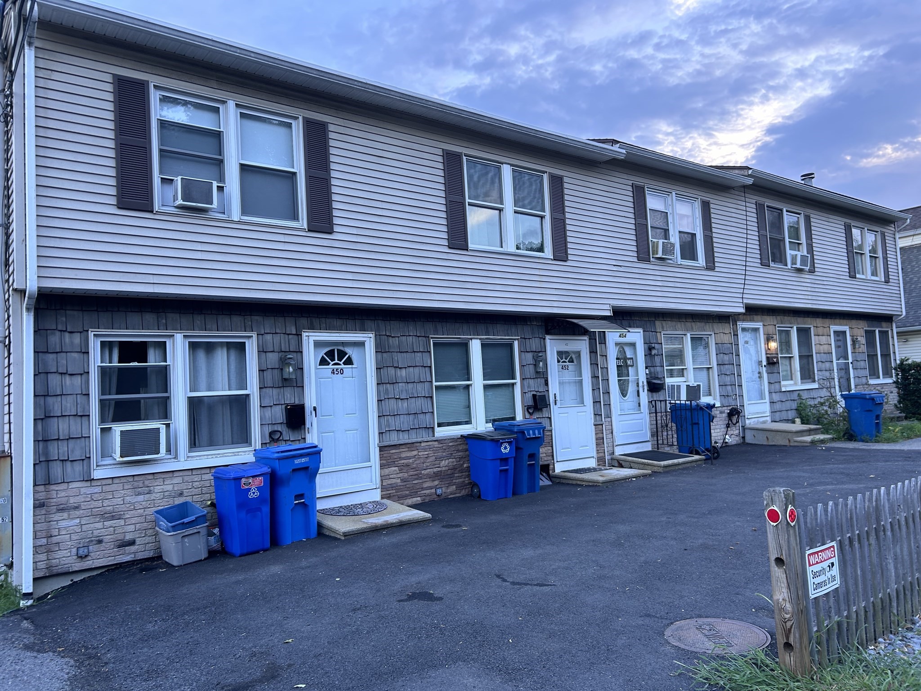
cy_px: 346
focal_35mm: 26
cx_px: 460
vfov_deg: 53.1
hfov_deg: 67.3
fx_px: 692
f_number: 1.5
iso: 50
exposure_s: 1/121
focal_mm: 5.7
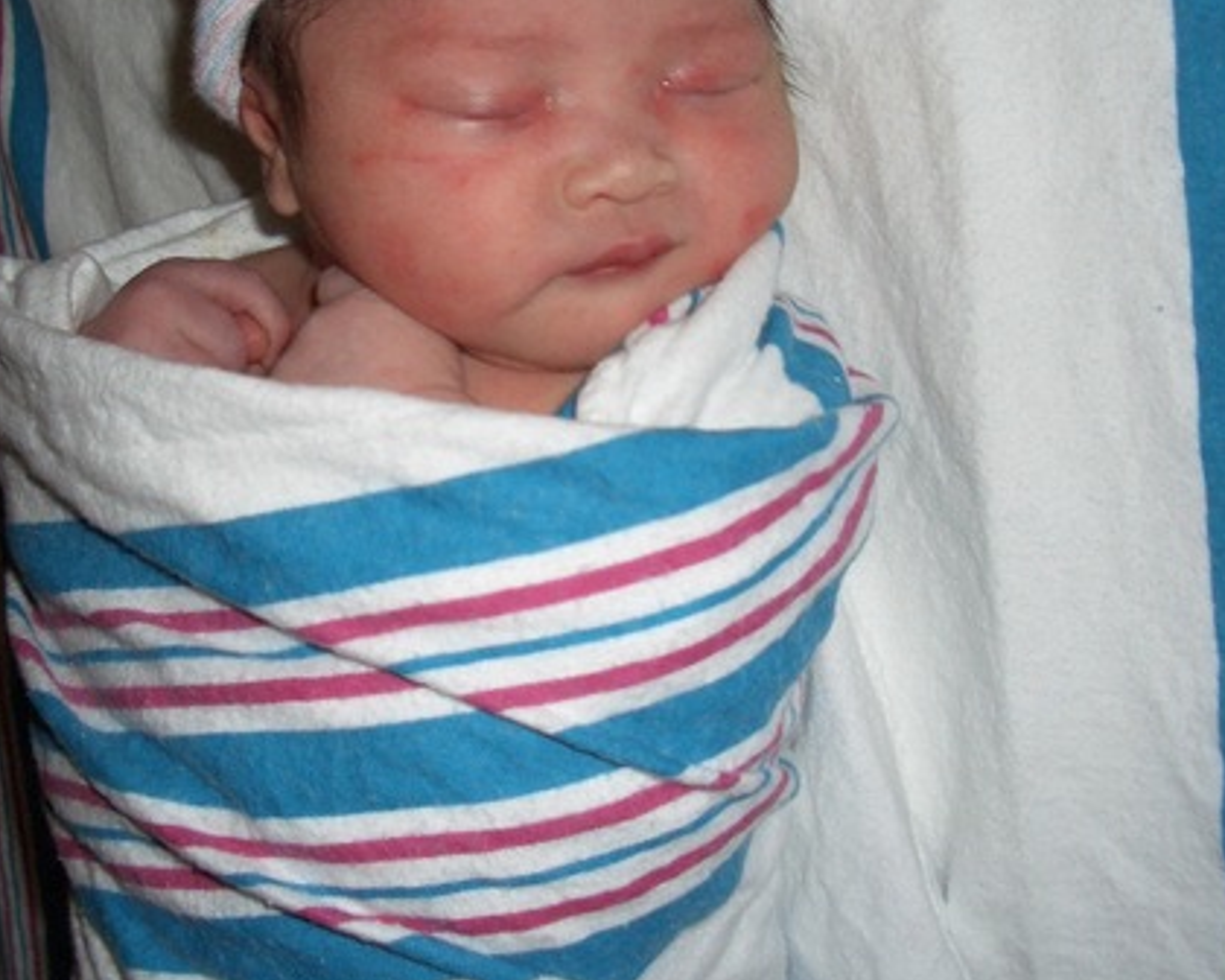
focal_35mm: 52
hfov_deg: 35.8
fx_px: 1885
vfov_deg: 29.0
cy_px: 347
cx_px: 470
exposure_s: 1/60
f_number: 2.6
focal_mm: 5.8
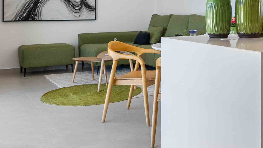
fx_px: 349
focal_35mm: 50
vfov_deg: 23.2
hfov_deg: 38.1
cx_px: 245
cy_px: 10
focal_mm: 12
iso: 320
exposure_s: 1/30
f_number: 8
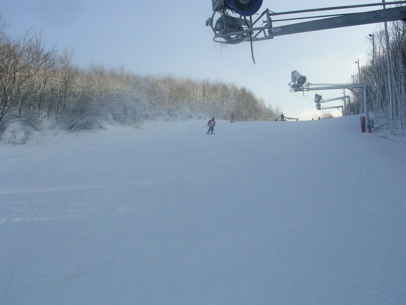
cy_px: 152
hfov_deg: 49.0
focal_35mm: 38
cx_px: 203
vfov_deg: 37.7
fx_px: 446
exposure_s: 1/217
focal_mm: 5.8
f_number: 5.6
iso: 50
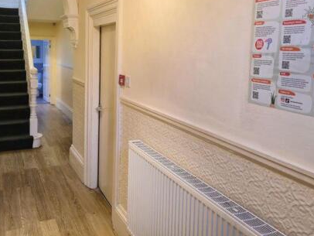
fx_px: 300
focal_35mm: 33
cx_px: 109
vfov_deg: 42.2
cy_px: 72
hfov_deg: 54.4
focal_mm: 5.4
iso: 160
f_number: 1.8
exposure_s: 1/50
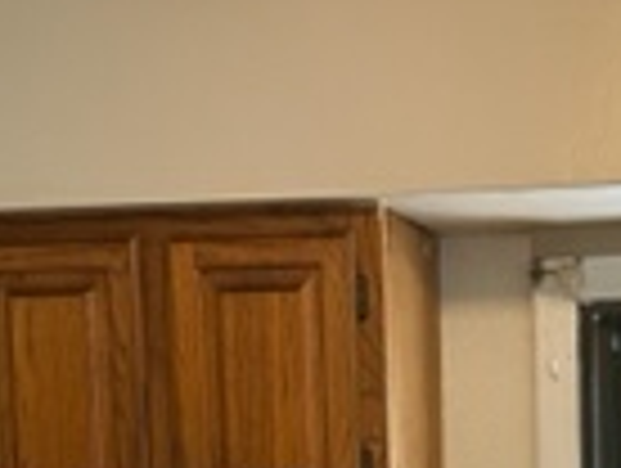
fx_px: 1995
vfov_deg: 12.6
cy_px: 742
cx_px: 644
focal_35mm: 111
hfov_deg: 17.2
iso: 160
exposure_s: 1/121
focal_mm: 6.86
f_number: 1.78
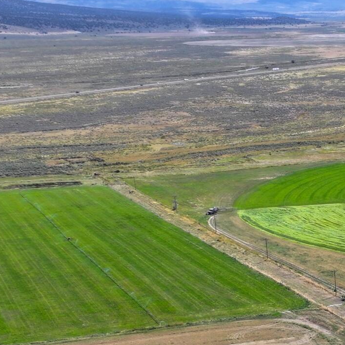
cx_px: 470
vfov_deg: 18.5
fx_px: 1015
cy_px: 387
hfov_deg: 17.8
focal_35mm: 90
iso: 150
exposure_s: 1/2500
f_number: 2.8
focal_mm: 12.29
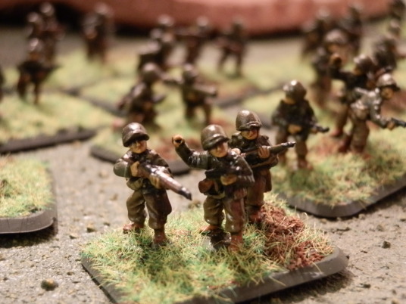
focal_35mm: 61
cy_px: 152
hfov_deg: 31.7
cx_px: 203
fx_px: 715
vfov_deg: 24.0
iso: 400
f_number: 3.7
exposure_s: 1/8
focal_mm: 10.99
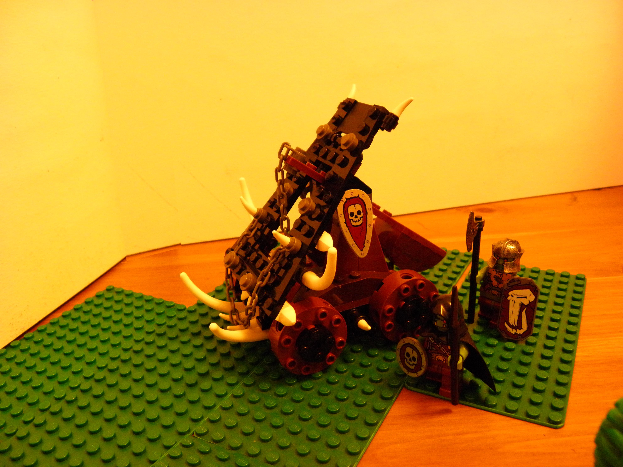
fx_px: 522
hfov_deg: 61.7
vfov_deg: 48.2
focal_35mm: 29
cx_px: 312
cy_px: 234
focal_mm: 5.34
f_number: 2.9
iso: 400
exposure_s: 1/3
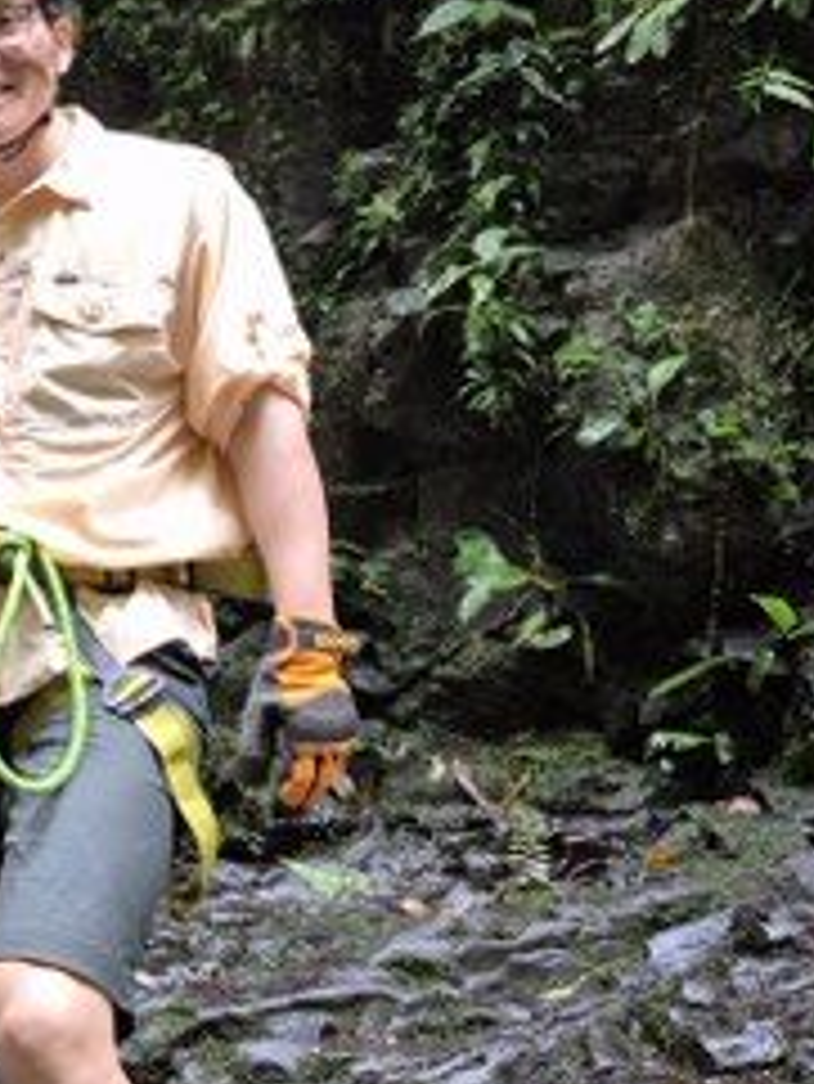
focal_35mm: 61
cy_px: 292
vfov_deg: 31.2
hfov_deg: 22.5
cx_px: -108
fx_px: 1911
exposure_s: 1/60
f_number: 1.8
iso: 800
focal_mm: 5.4
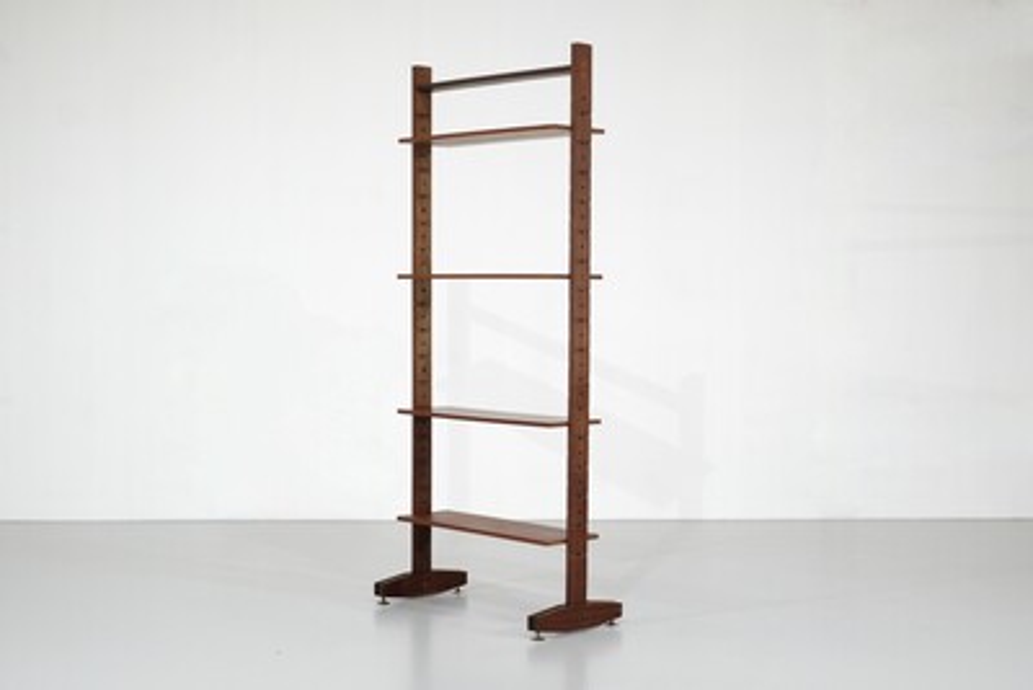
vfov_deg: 25.5
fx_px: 1521
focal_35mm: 53
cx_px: 516
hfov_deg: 37.5
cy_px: 345
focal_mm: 35
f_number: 5.6
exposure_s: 1/100
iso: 800
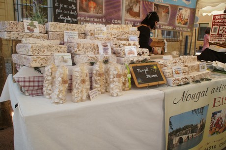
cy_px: 75
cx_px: 113
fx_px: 169
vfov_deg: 47.8
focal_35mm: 27
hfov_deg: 67.5
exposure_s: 1/160
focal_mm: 18
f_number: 5.6
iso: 100
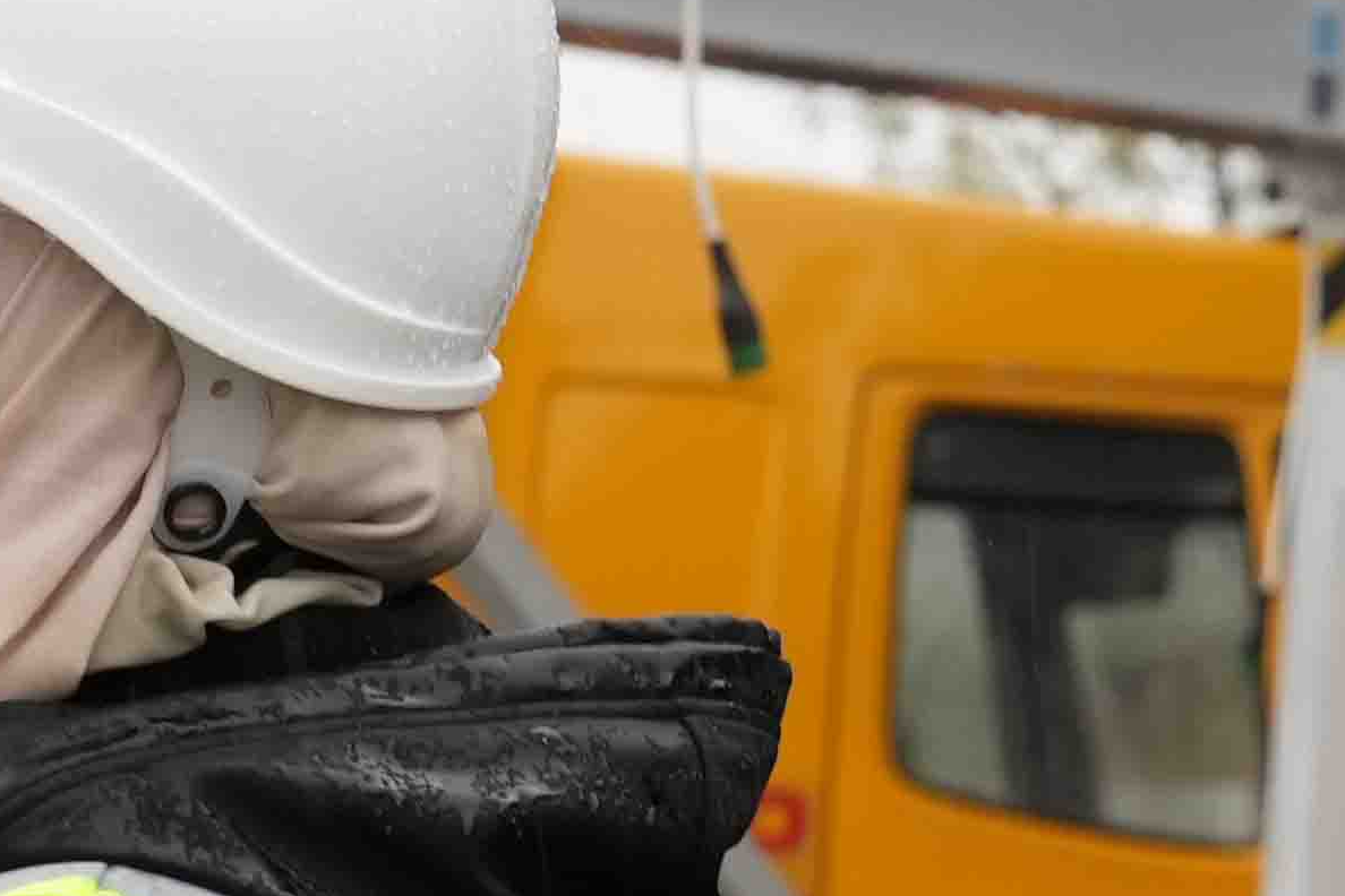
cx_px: -2111
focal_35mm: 295
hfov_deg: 6.6
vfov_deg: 4.6
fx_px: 11021
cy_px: 1342
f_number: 6.3
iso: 640
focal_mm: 50
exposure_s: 1/100
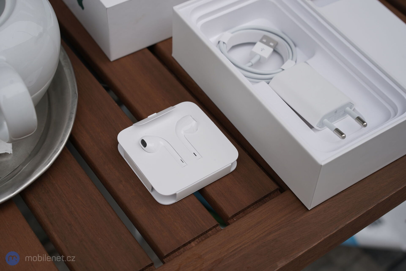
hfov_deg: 36.2
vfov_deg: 24.6
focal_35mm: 55
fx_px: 620
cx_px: 203
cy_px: 136
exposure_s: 1/250
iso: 200
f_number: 7.1
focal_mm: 55
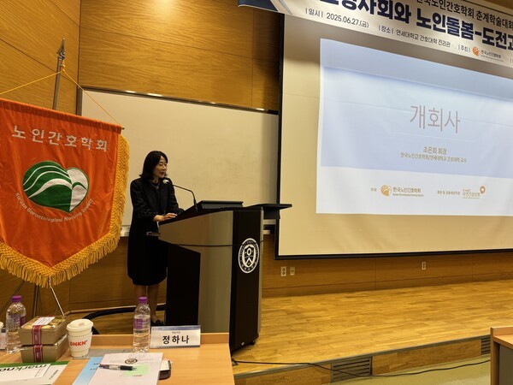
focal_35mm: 24
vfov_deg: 56.8
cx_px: 256
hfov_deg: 71.6
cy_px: 192
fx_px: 356
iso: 100
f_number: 1.78
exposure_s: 1/120
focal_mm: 6.76
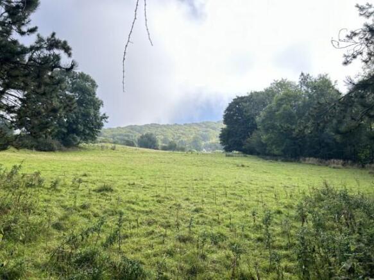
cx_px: 187
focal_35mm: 26
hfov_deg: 67.3
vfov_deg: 53.0
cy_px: 140
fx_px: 281
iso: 50
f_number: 1.5
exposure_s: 1/880
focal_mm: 5.7
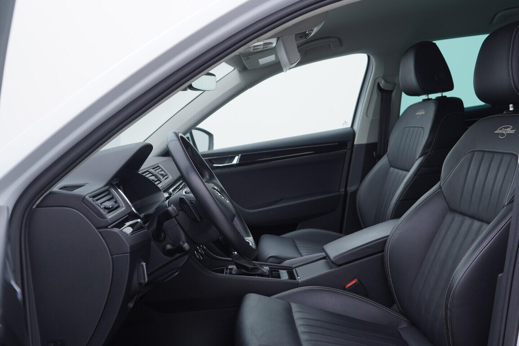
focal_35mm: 36
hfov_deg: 53.1
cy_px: 173
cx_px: 260
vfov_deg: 36.9
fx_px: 519
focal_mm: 24
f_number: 3.5
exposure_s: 1/60
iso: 125
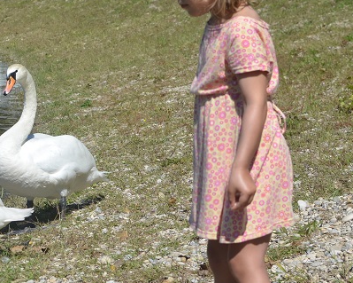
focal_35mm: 123
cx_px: -26
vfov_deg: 12.5
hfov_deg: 15.3
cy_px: 159
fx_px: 1287
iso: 125
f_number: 4.5
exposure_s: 1/1600
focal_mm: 35
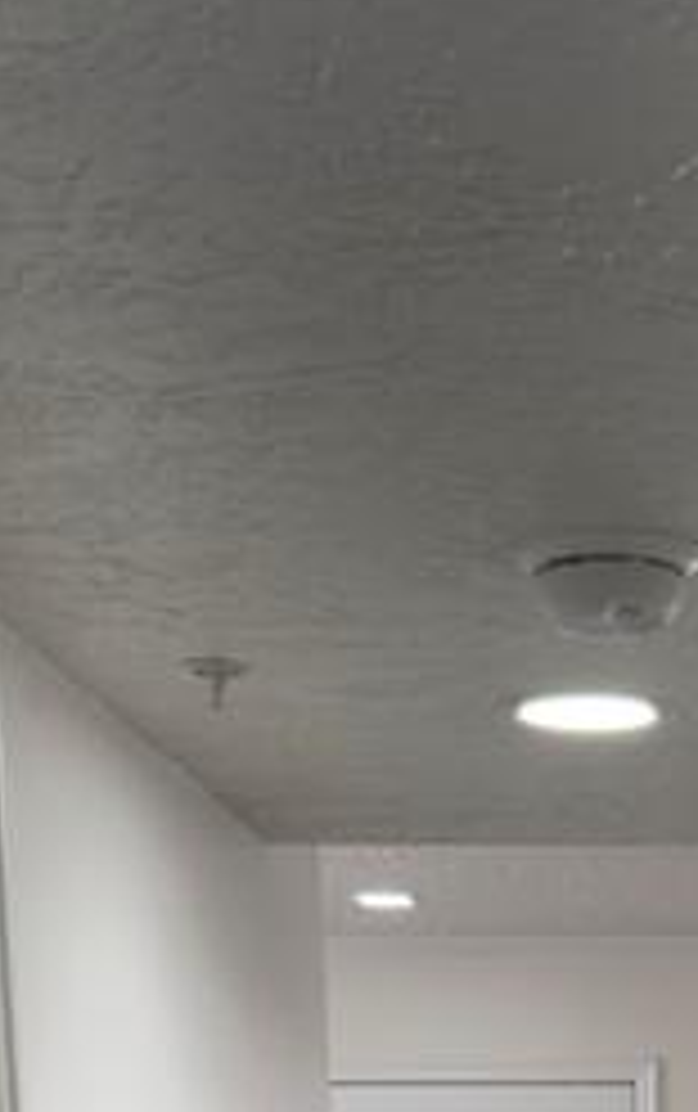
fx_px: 2398
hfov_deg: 16.2
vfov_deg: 22.1
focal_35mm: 79
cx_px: 707
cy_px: 1621
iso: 125
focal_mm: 6.76
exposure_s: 1/219
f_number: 1.78
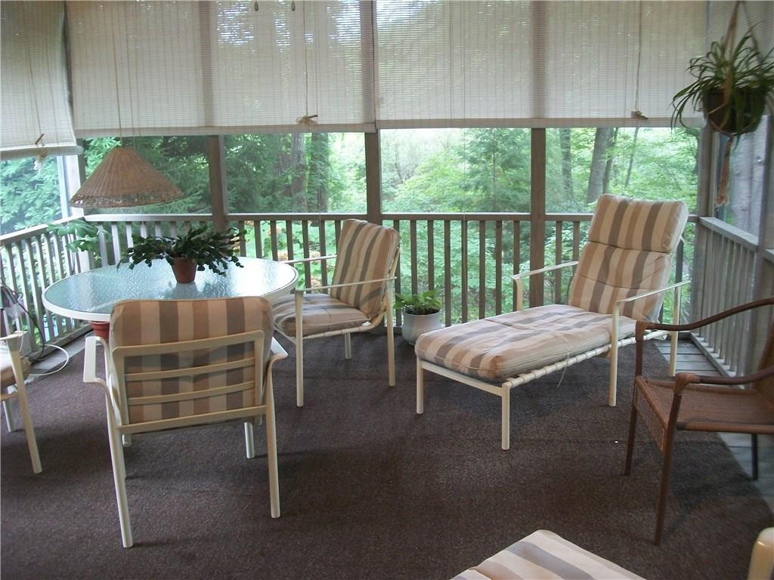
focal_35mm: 32
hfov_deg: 56.8
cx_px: 387
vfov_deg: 44.2
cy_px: 290
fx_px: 716
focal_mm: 5.7
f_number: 2.9
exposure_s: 1/15
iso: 160
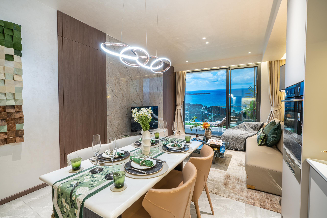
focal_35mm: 16
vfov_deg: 73.8
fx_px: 145
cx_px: 164
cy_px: 109
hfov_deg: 96.7
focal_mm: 16
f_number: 11
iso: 100
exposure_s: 2
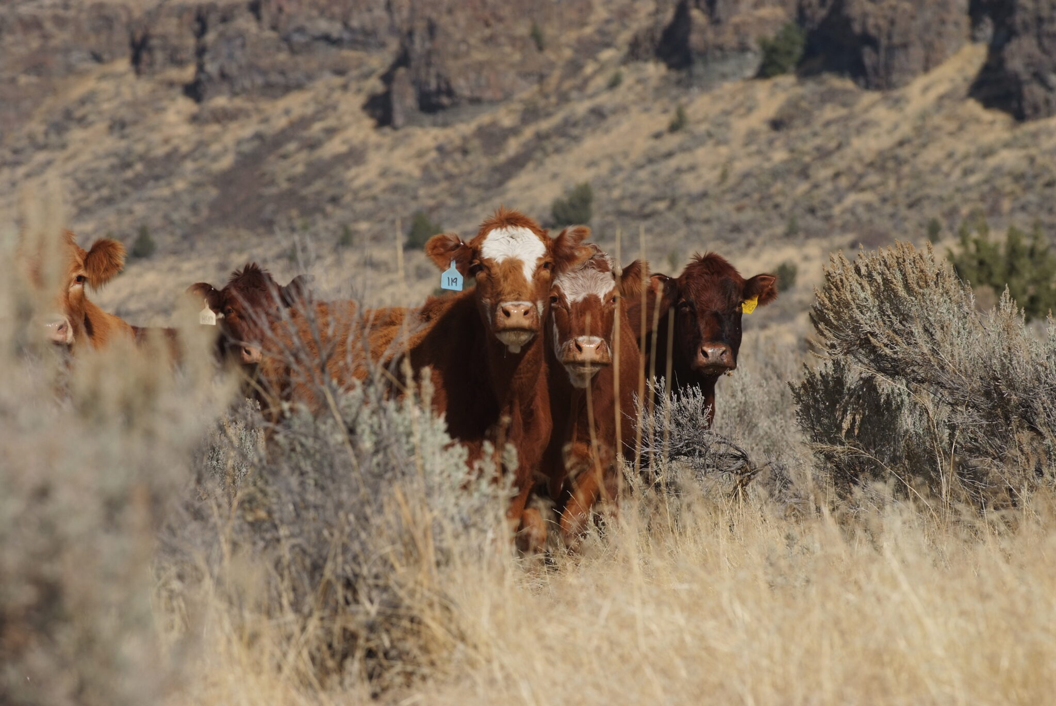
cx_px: 528
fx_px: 8809
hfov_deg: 6.9
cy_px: 353
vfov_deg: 4.6
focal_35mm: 300
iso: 200
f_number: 5.6
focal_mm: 200
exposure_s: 1/1000
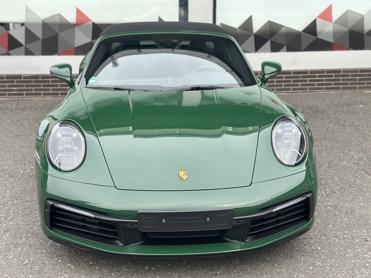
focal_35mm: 48
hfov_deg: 39.7
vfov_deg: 30.3
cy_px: 139
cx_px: 186
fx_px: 514
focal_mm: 6.86
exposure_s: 1/1242
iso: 80
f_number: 1.78
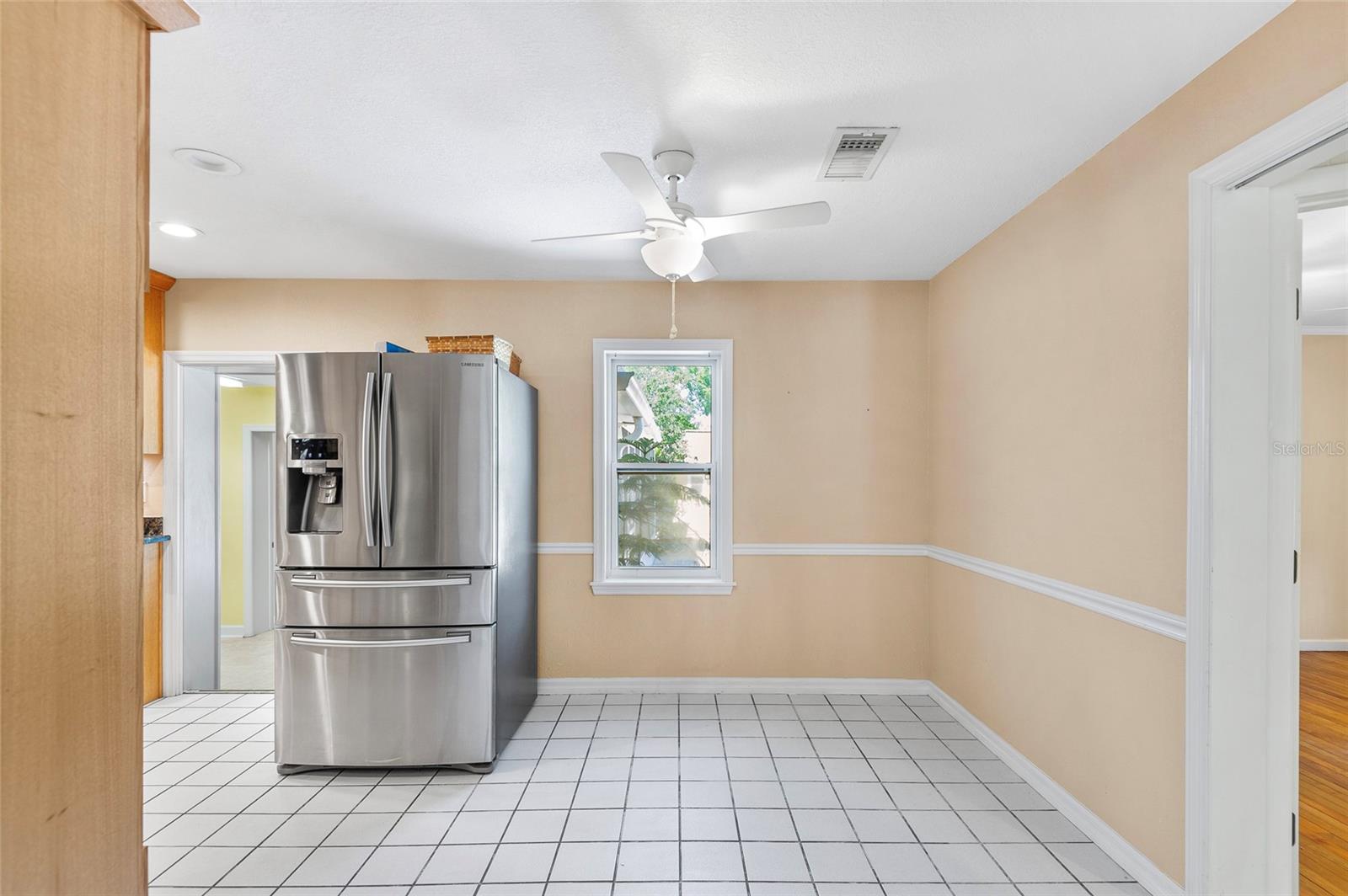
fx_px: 599
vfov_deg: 73.6
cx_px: 674
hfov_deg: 96.8
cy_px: 448
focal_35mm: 16
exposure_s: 1
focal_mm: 16
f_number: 9
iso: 100
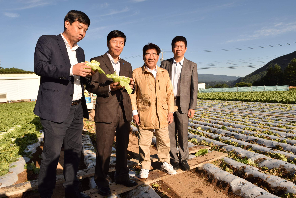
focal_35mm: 27
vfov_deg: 48.0
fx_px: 222
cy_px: 99
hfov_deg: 67.3
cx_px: 148
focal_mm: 18
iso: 250
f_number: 11
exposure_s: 1/500
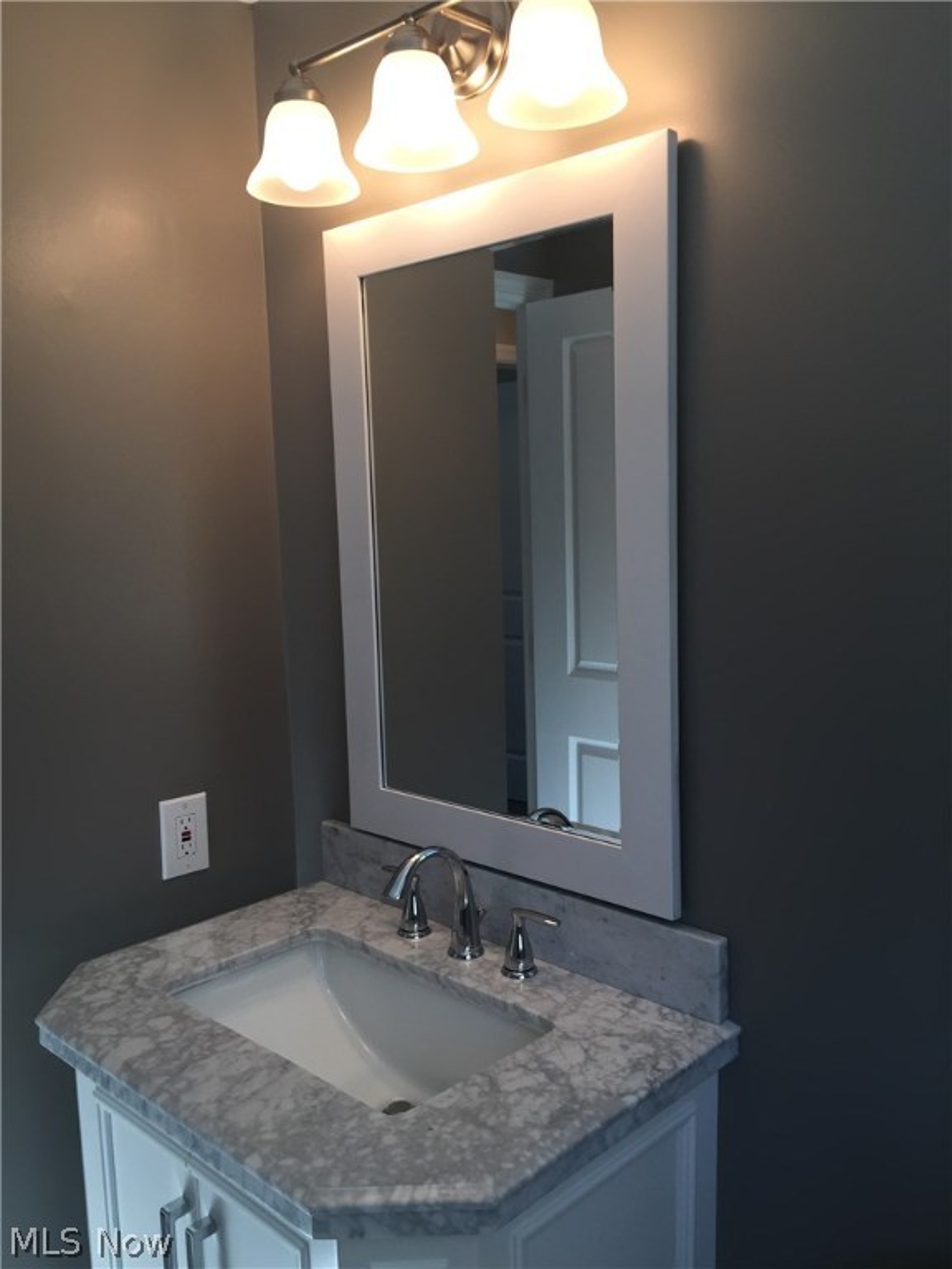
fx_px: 1063
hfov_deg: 48.2
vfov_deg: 61.7
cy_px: 634
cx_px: 476
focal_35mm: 29
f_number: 2.2
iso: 50
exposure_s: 1/120
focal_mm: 4.15
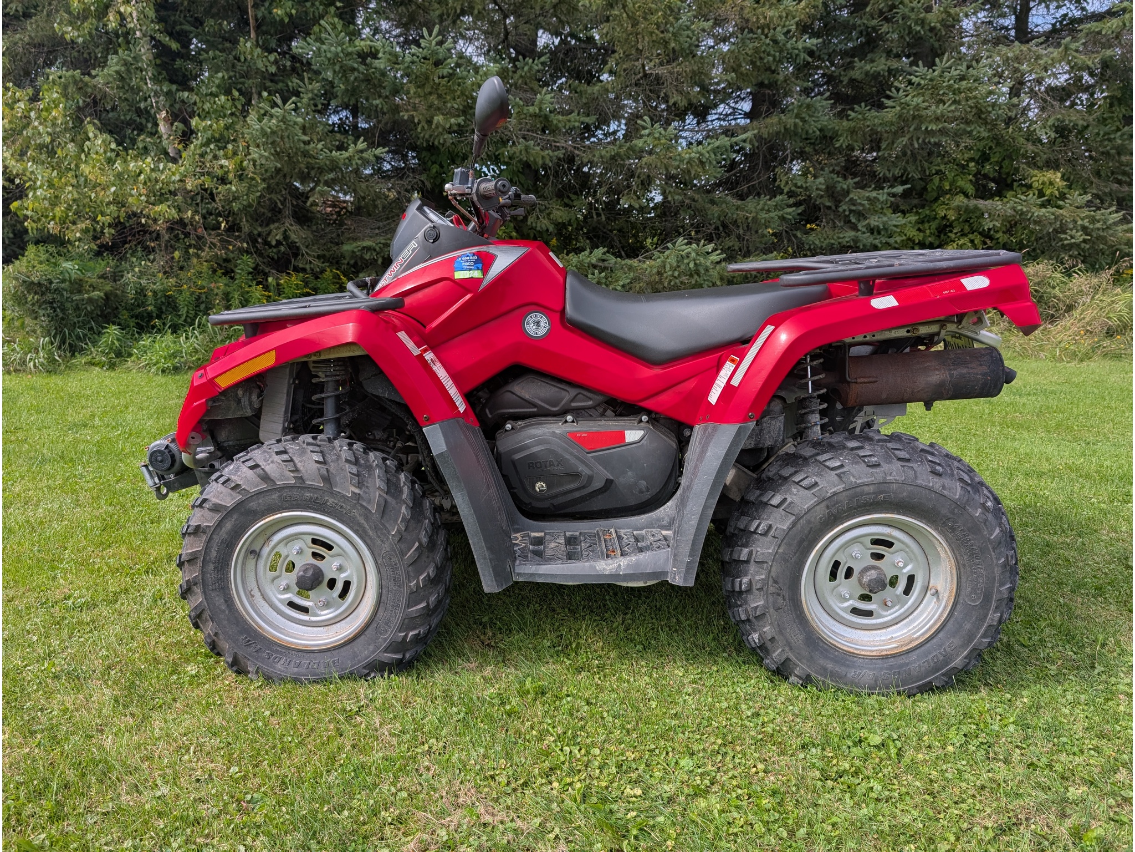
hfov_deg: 71.6
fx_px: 787
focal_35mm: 24
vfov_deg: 56.8
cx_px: 568
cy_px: 426
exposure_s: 1/1193
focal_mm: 6.9
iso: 22
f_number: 1.68
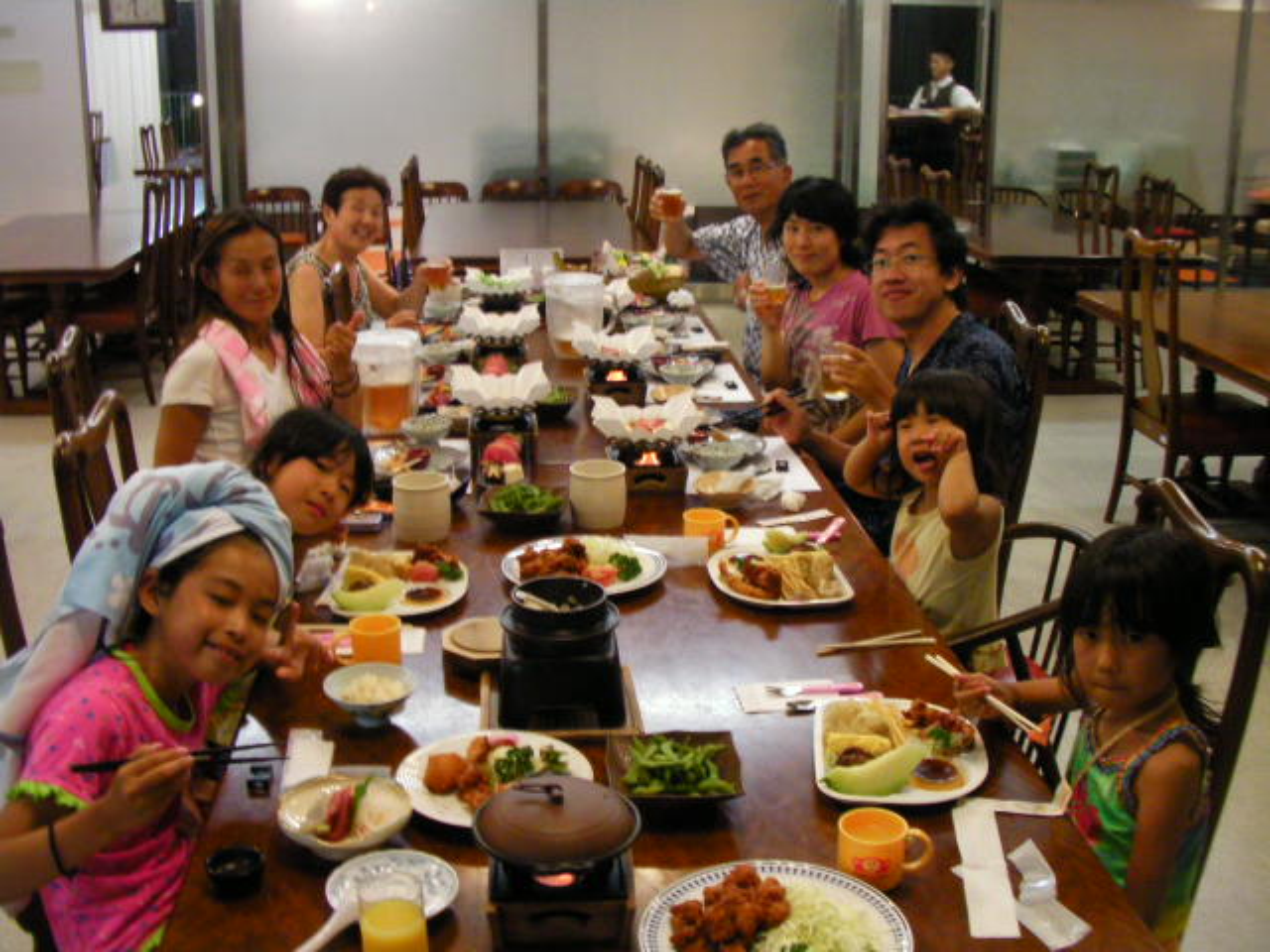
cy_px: 476
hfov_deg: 49.0
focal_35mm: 38
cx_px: 635
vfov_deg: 37.7
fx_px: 1394
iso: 400
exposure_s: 1/12.6
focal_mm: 6.3
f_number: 3.5
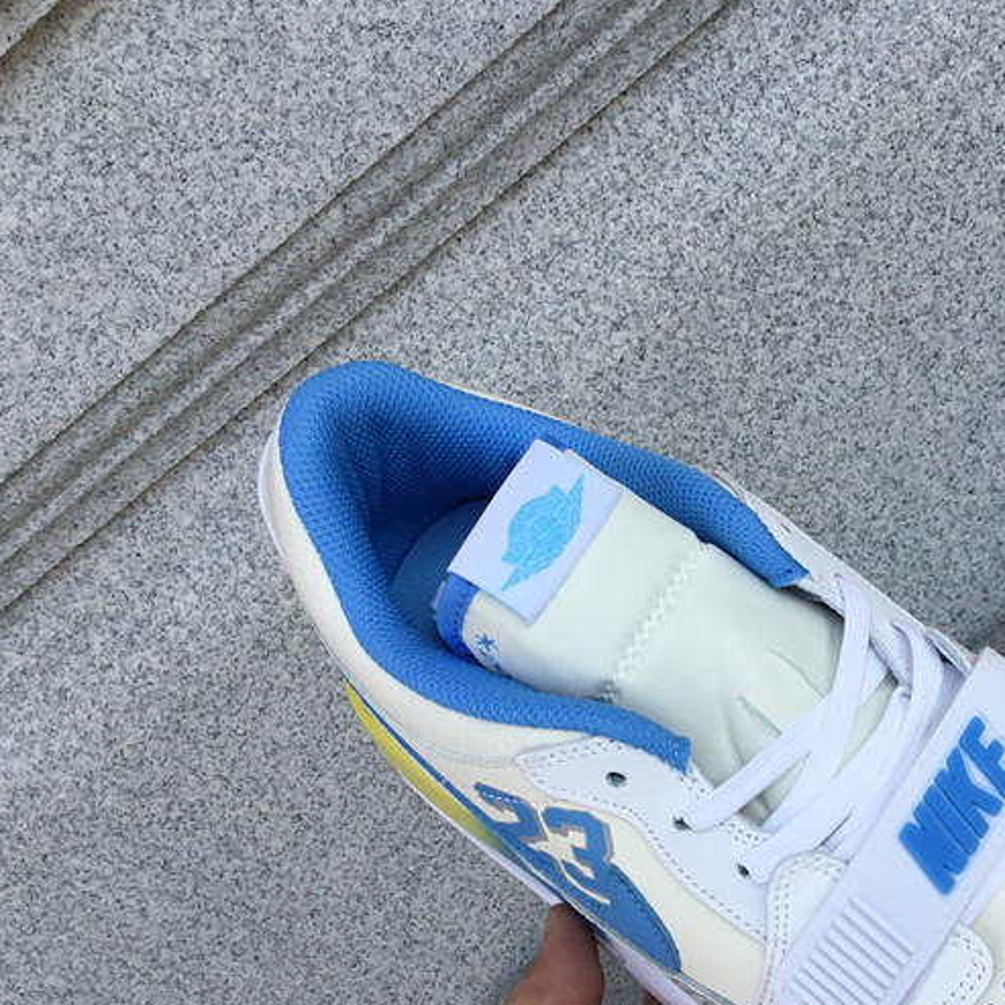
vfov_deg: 33.9
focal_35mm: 50
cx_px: 799
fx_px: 1642
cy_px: 594
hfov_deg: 33.1
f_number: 2.4
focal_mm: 3.3
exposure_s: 1/604
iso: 25
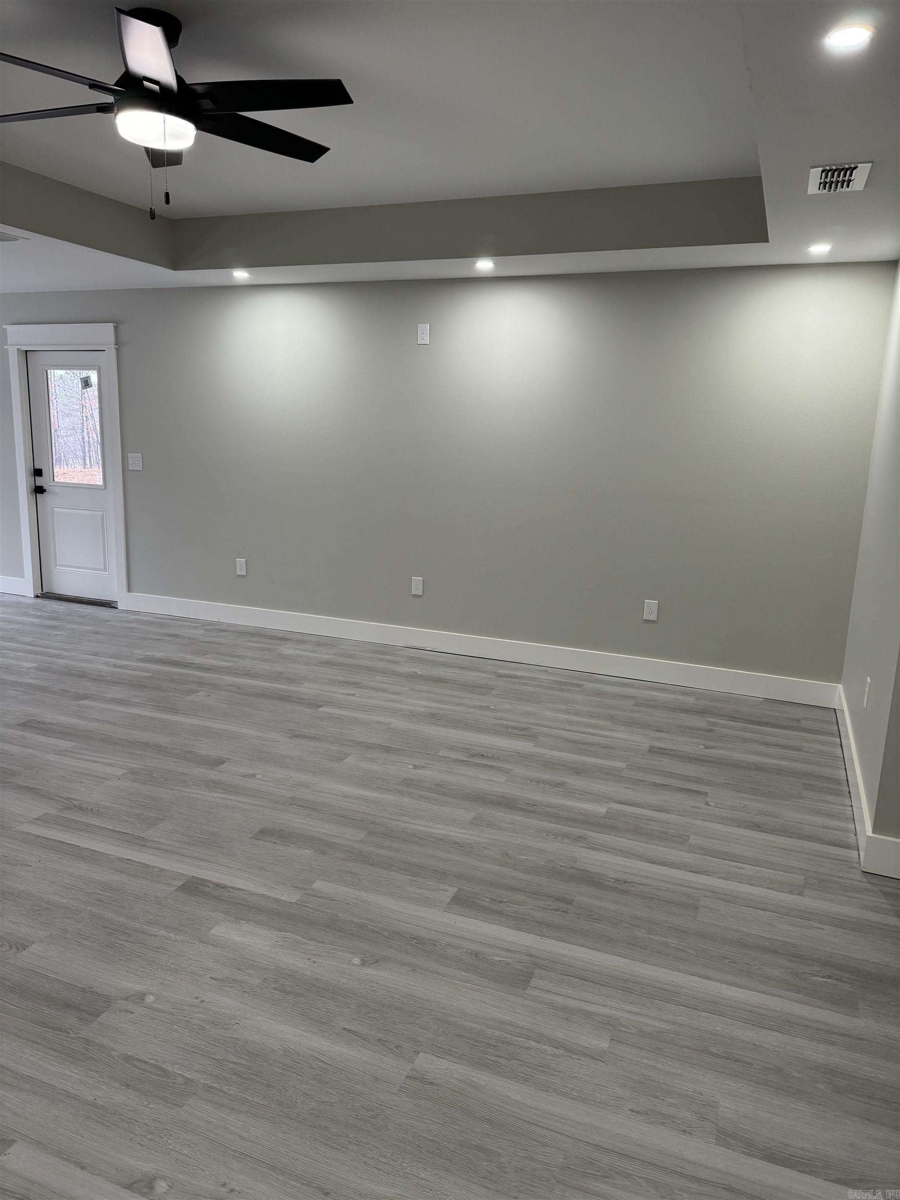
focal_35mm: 24
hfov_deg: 56.8
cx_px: 450
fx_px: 832
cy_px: 600
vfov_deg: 71.6
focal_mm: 6.86
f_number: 1.78
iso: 200
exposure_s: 1/120
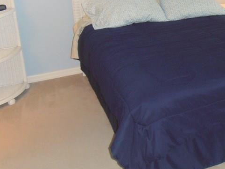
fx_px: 331
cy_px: 33
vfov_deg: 27.9
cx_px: 187
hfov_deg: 36.0
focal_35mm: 51
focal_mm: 4.2
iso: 160
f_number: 3
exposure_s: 1/30
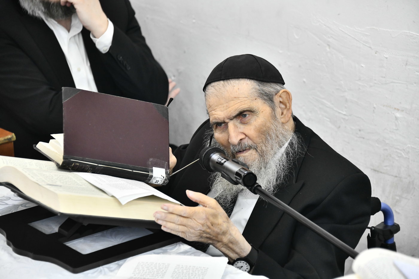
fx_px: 1862
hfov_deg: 12.8
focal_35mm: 160
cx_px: 210
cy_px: 140
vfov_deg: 8.6
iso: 2500
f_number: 5.6
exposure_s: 1/200
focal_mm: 160
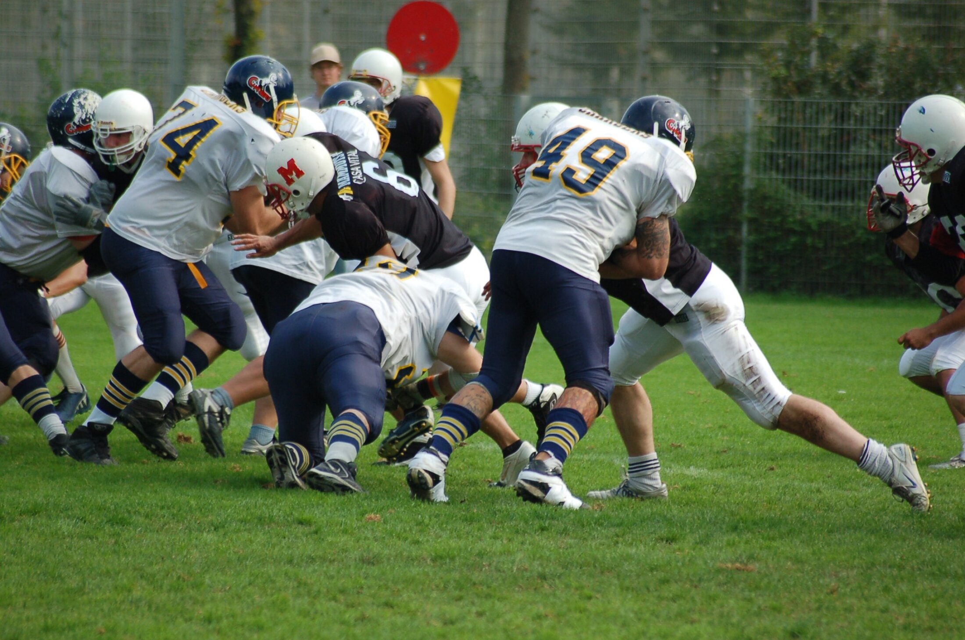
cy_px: 320
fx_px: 8829
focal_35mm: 330
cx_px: 482
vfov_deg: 4.1
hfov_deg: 6.3
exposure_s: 1/800
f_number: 5.3
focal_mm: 220
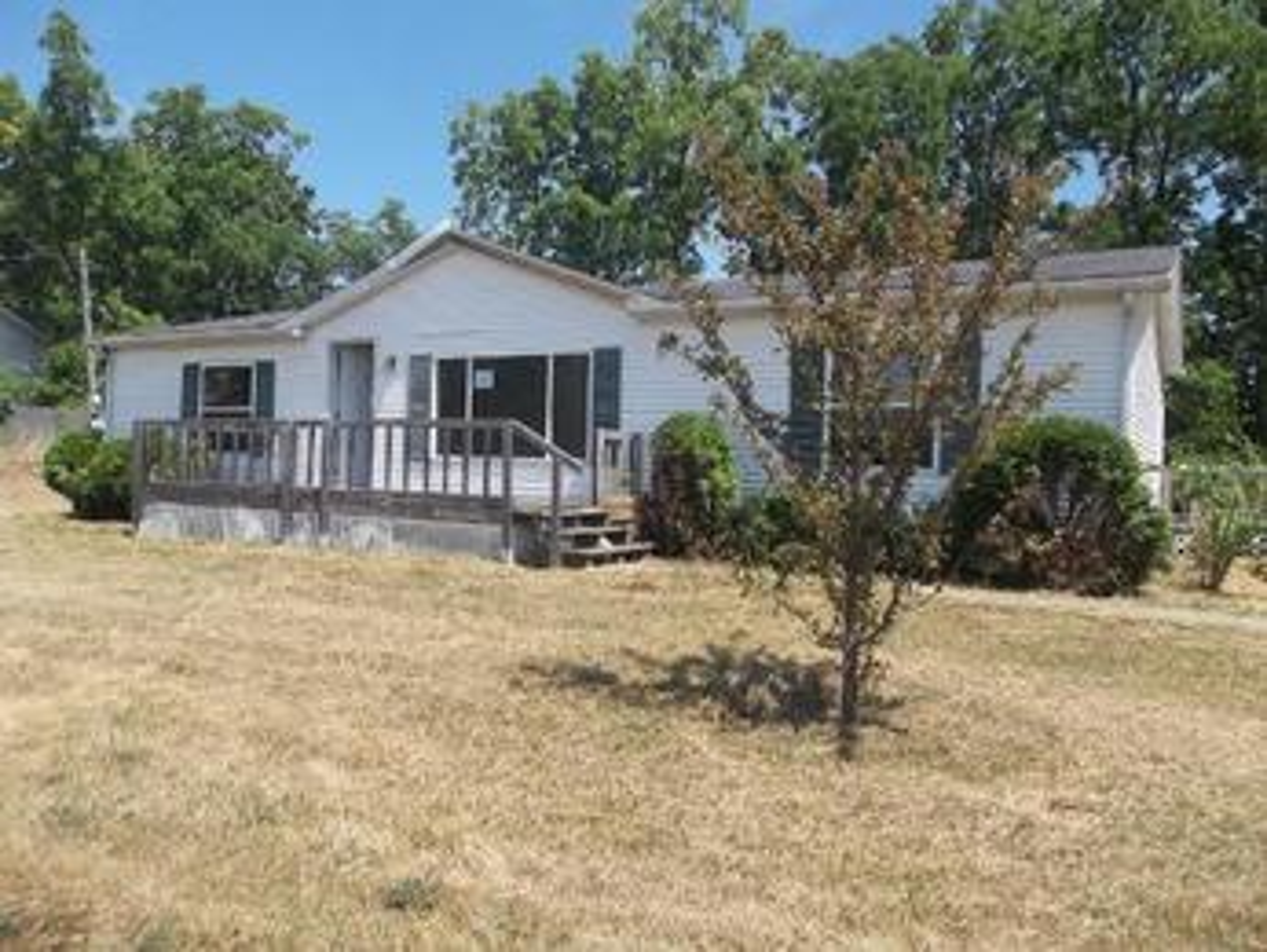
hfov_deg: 65.3
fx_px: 989
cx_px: 634
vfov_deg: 51.4
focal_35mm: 27
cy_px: 476
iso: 80
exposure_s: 1/125
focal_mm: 4.9
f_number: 8.9
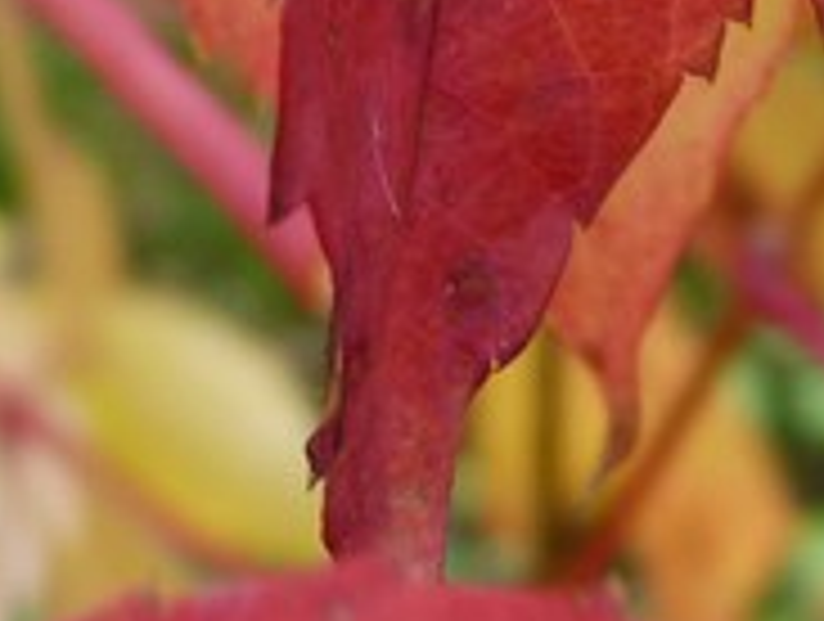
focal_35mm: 233
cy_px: -821
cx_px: 333
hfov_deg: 8.5
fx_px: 5557
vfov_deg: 6.1
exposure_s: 1/80
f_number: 3.2
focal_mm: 8.1
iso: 100
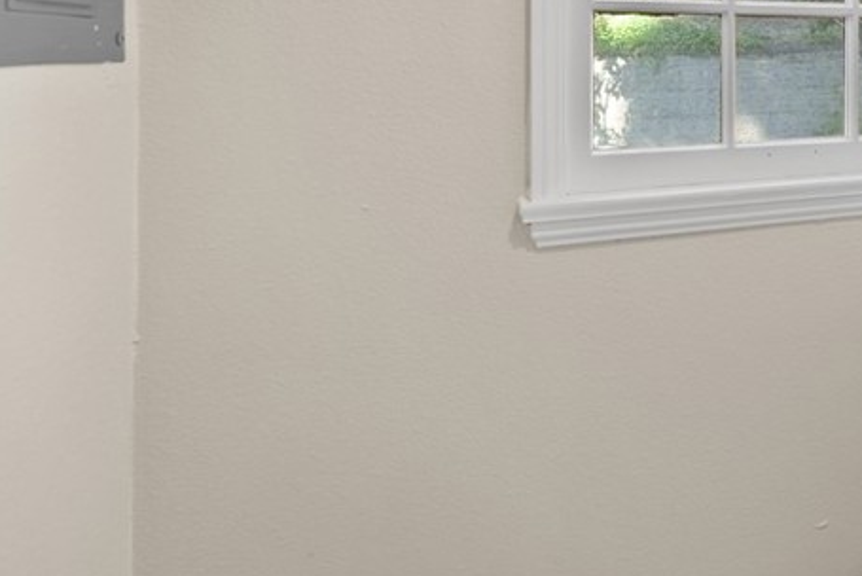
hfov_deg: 44.0
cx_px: 890
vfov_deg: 34.1
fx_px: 863
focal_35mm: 36
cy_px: 18
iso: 640
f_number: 4
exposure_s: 1/15
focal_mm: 16
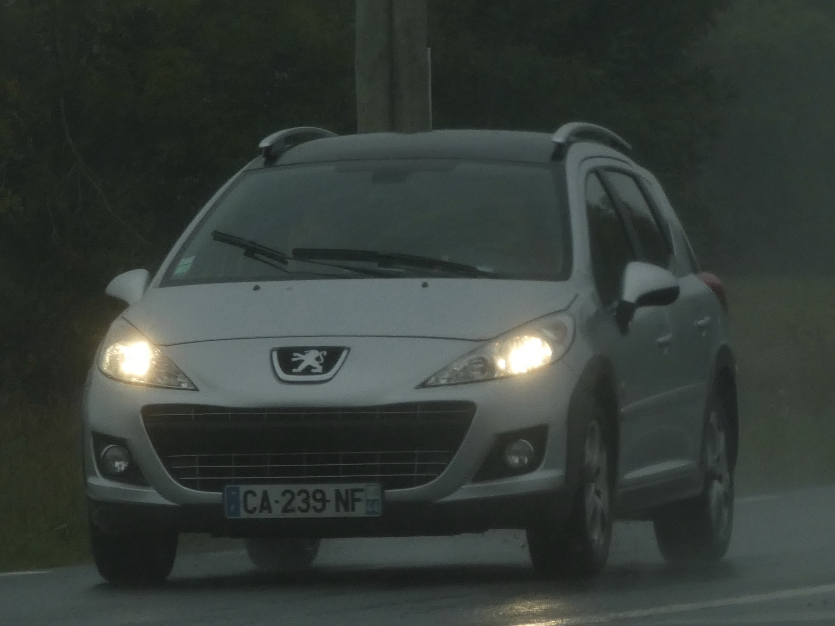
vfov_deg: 5.0
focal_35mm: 300
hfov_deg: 6.6
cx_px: 418
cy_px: 313
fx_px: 7235
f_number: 5.5
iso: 200
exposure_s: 1/640
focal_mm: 53.8
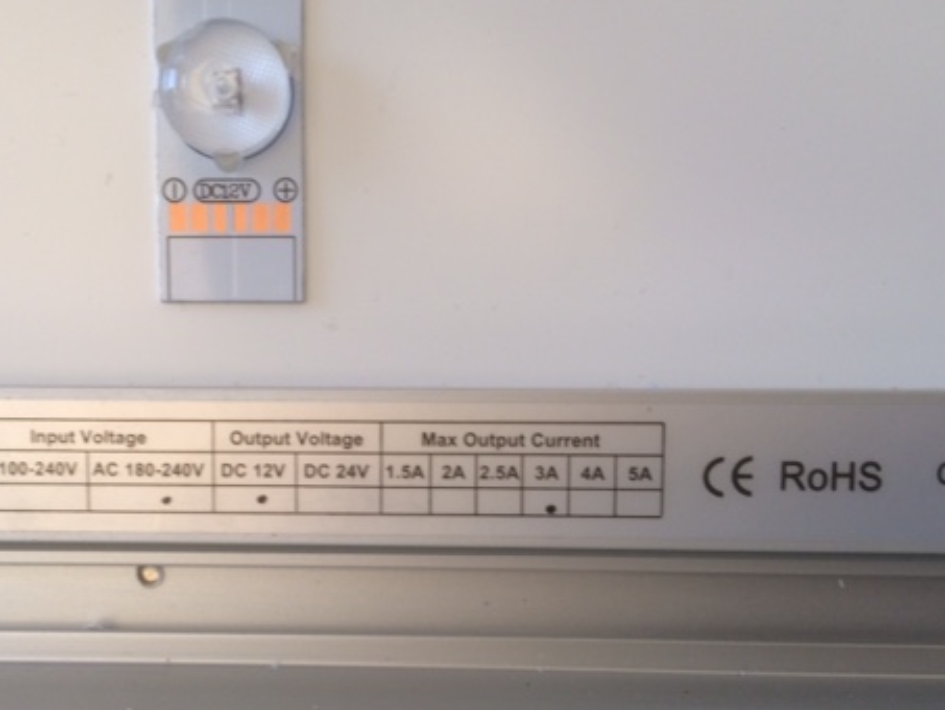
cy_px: 464
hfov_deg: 45.3
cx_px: 338
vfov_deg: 34.9
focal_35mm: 41
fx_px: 1120
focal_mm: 4.15
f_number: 2.2
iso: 40
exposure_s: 1/50
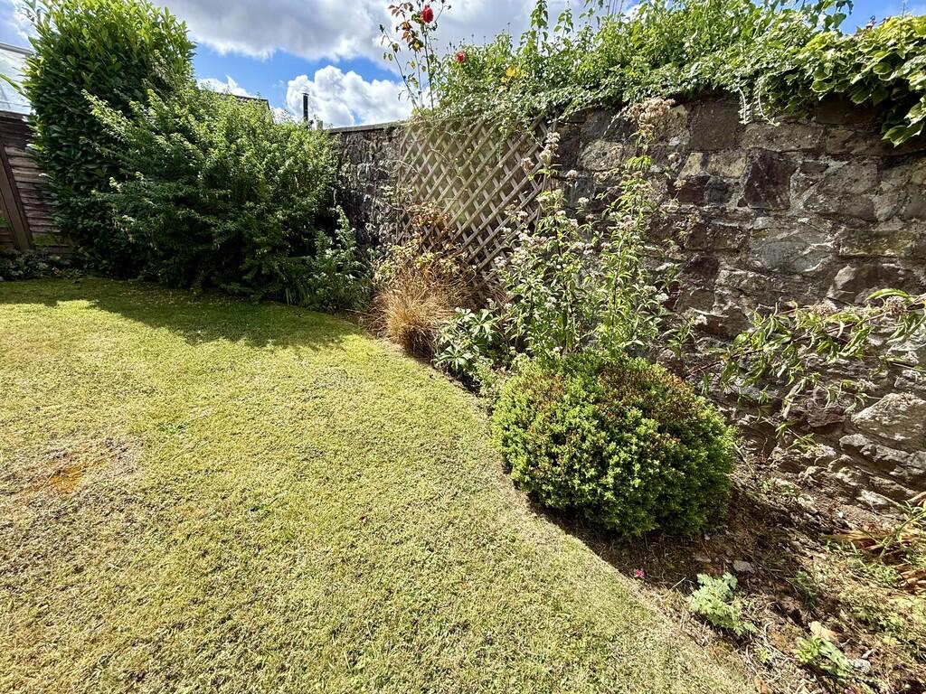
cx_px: 463
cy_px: 347
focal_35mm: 14
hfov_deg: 102.1
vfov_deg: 85.7
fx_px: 375
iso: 50
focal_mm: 2.22
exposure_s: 1/888
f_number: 2.2
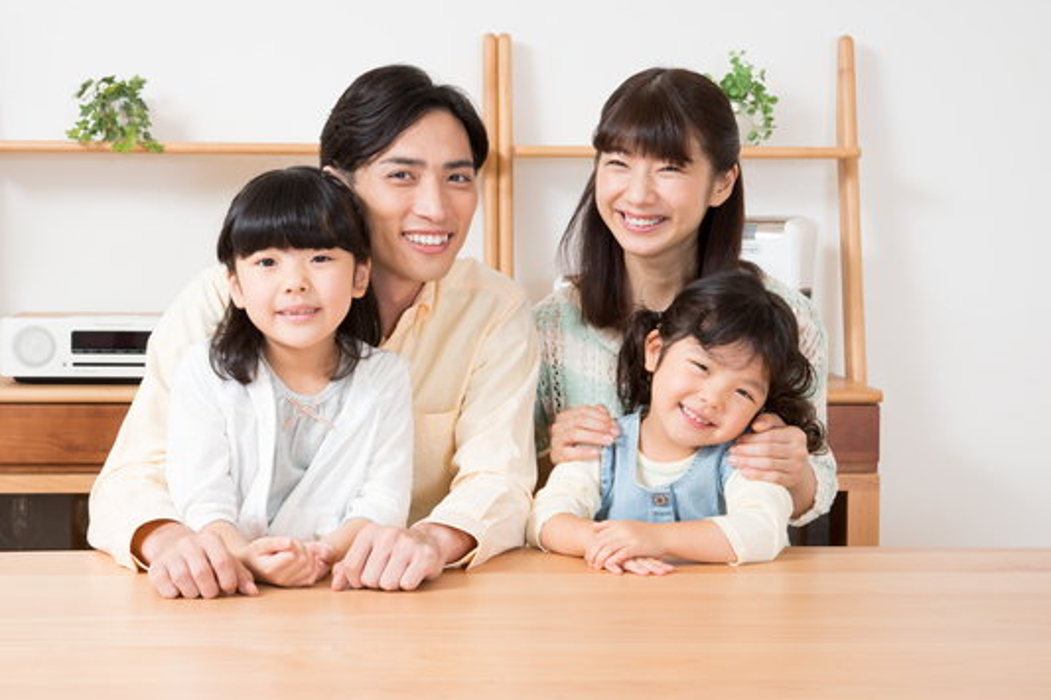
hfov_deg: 28.0
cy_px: 304
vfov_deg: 18.9
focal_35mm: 72
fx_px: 2101
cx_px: 442
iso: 100
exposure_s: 1/125
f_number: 9
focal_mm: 60
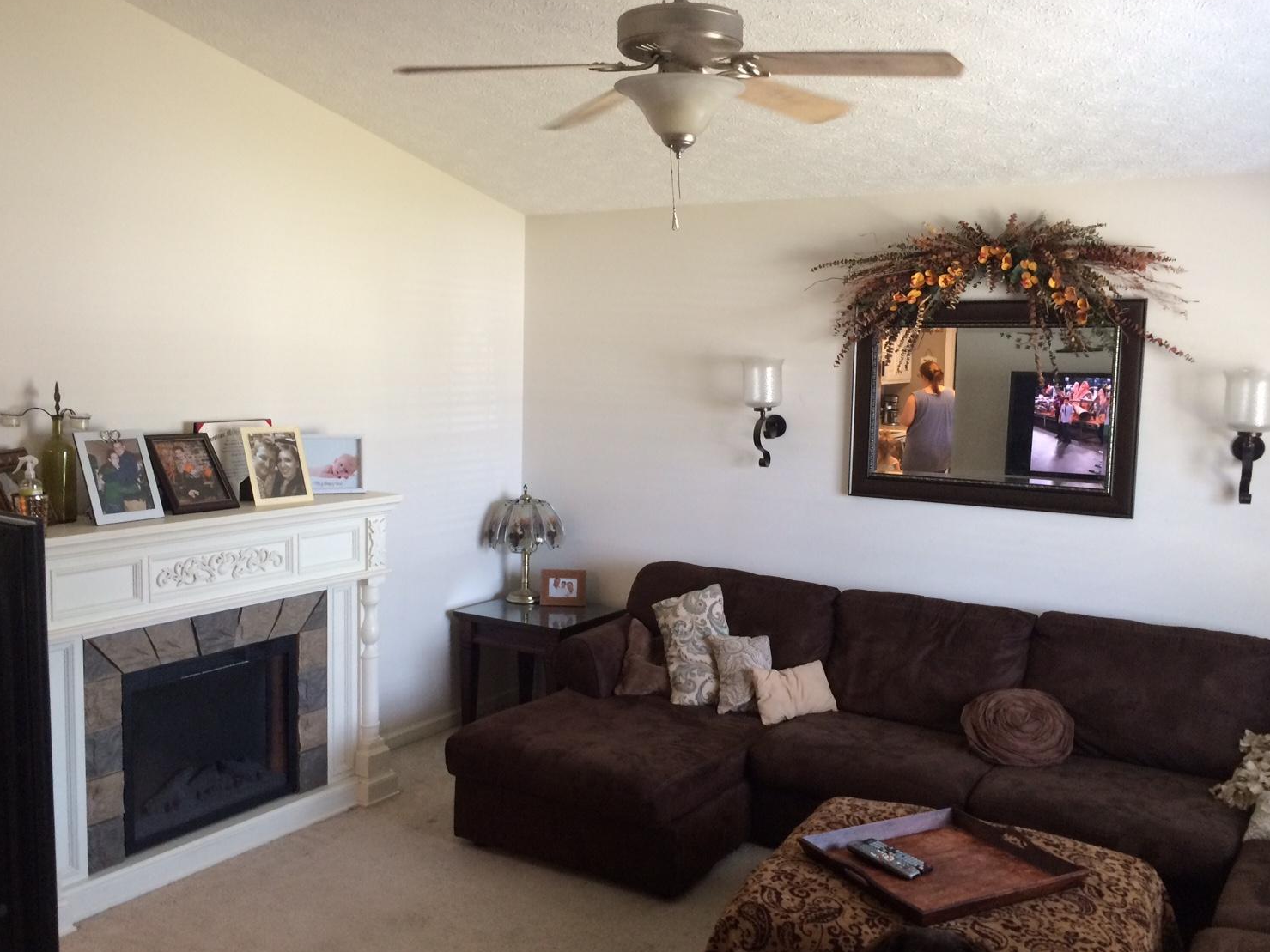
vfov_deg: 44.2
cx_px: 629
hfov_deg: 56.8
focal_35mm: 32
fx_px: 1174
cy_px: 486
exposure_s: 1/30
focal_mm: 4.15
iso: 125
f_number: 2.2
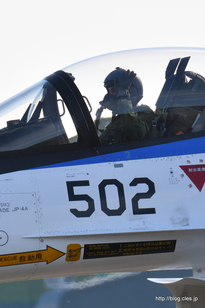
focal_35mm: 600
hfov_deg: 2.3
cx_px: 102
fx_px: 5129
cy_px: 154
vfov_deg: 3.4
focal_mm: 400
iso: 200
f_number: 8
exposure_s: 1/500
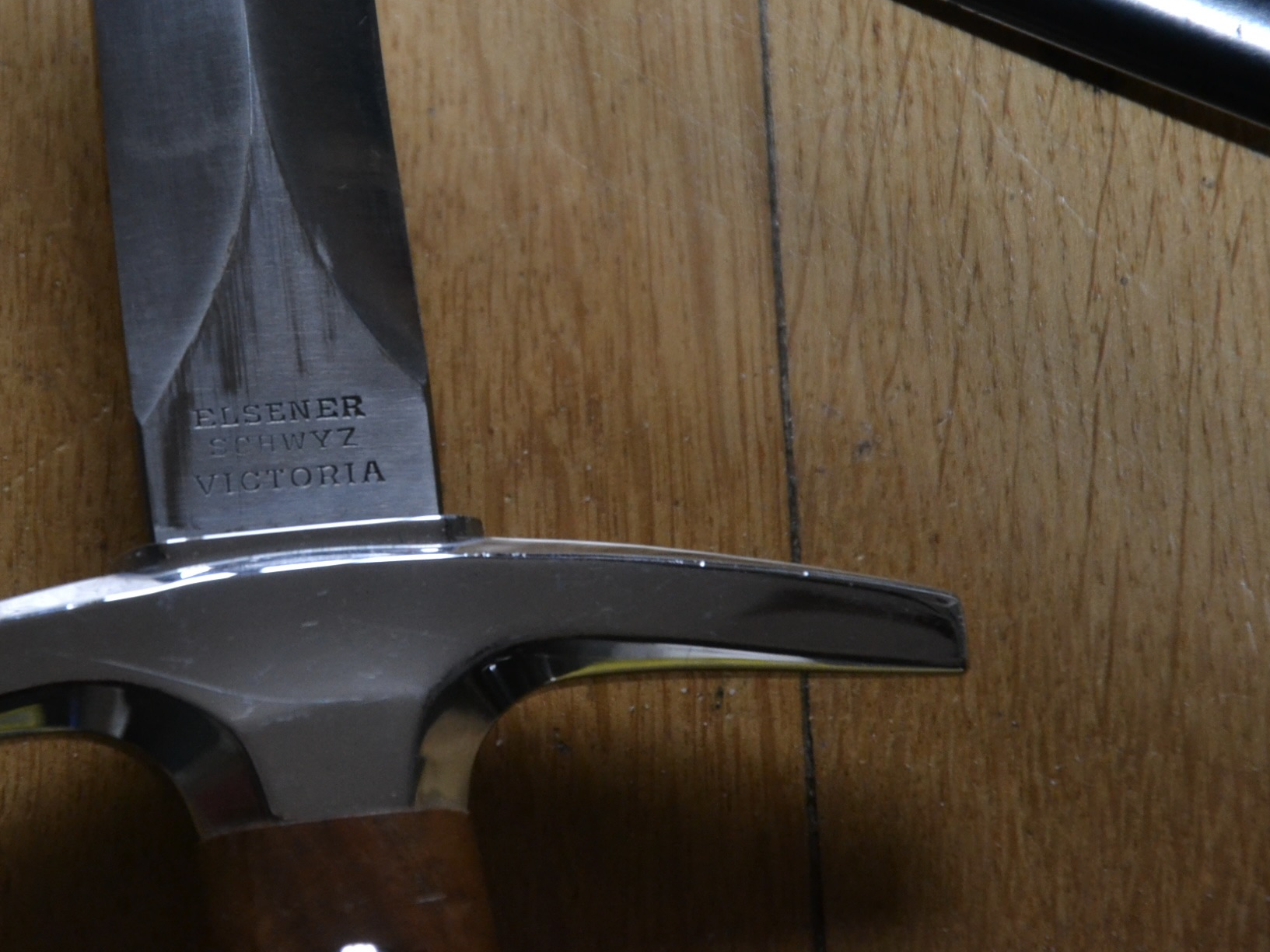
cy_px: 386
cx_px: 423
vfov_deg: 7.0
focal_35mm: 214
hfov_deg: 9.3
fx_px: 7840
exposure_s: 1/60
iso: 1600
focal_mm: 105
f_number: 5.6
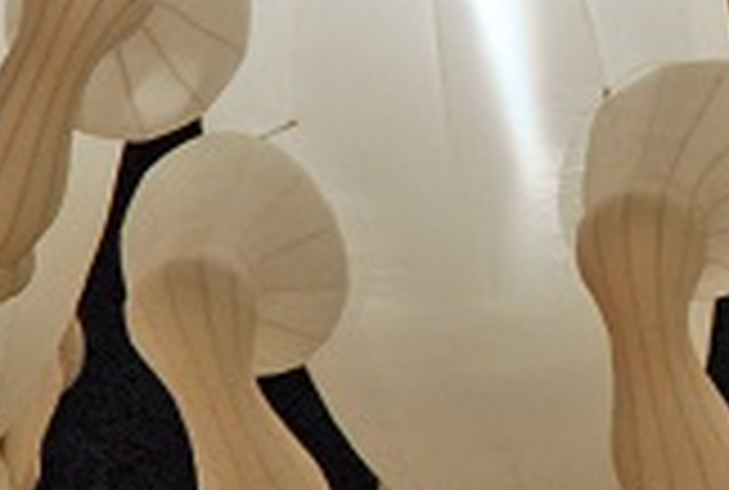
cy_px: -101
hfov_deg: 3.1
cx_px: 878
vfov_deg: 2.1
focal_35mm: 662
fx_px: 13443
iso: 500
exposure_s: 1/60
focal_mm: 70
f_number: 4.5
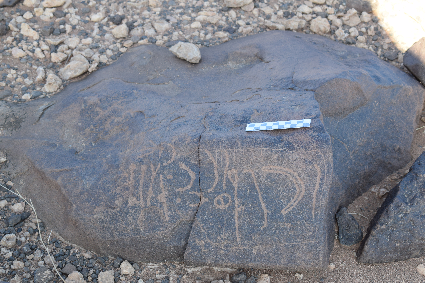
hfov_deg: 24.6
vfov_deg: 16.6
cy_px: 142
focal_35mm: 82
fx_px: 974
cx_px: 212
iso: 400
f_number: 7.1
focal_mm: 55
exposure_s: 1/200
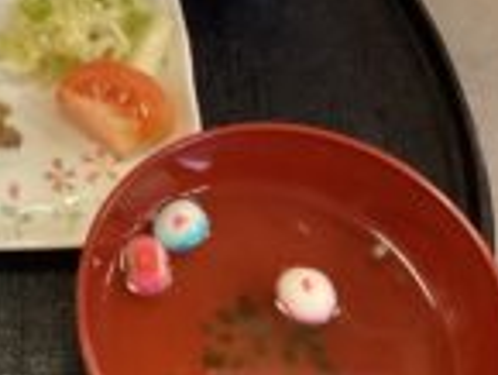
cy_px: 91
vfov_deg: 18.3
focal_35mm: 80
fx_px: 1152
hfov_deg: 22.7
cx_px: -74
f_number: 2.4
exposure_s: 1/60
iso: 320
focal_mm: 3.3
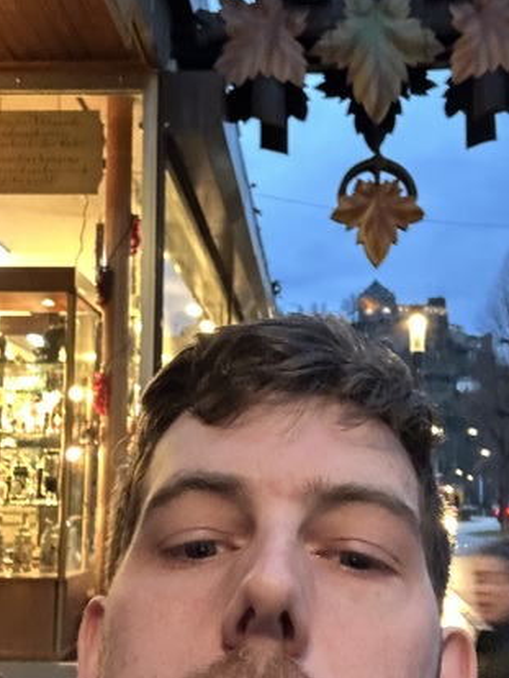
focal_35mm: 50
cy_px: 391
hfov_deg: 29.1
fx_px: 979
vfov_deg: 38.1
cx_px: 267
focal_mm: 2.69
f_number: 1.9
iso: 500
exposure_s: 1/17
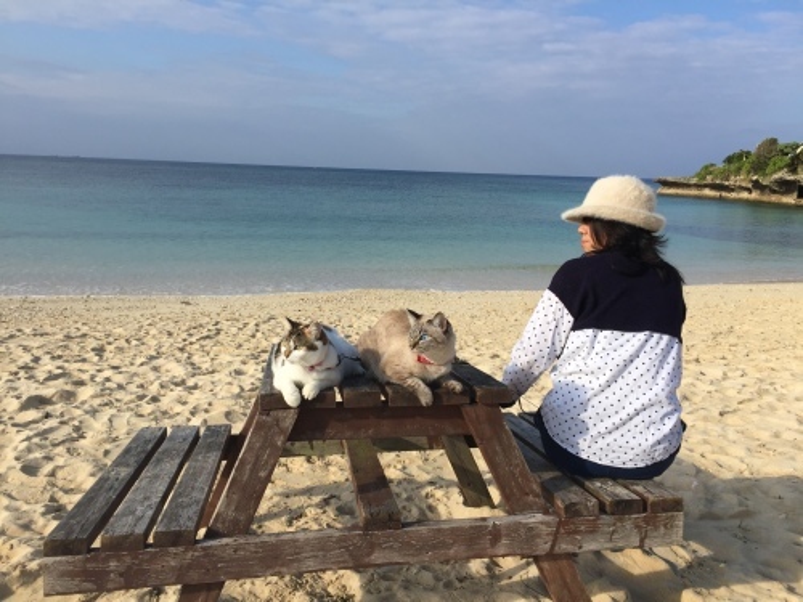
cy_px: 301
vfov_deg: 48.2
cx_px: 402
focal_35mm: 29
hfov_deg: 61.7
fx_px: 673
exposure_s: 1/1980
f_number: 2.2
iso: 32
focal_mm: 4.15
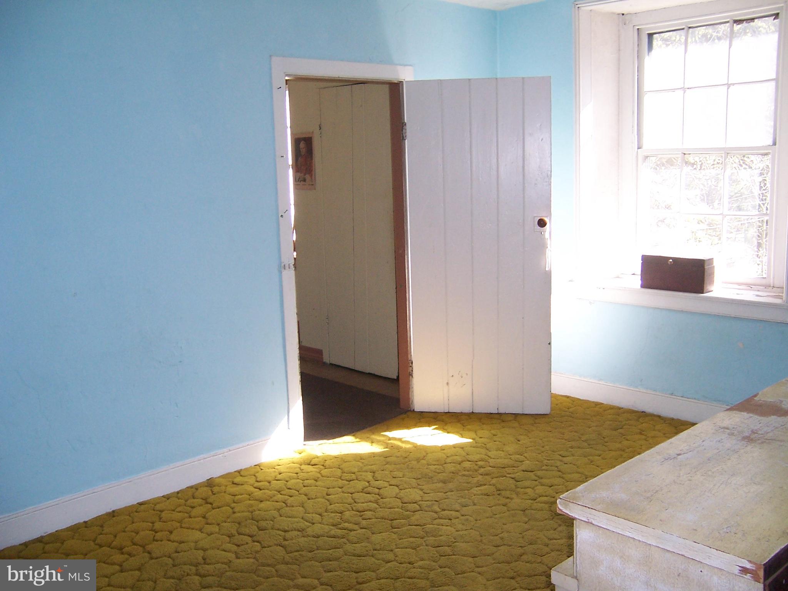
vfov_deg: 42.9
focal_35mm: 33
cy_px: 296
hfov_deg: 55.4
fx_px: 751
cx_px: 394
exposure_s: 1/90
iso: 140
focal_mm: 5.5
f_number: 2.8
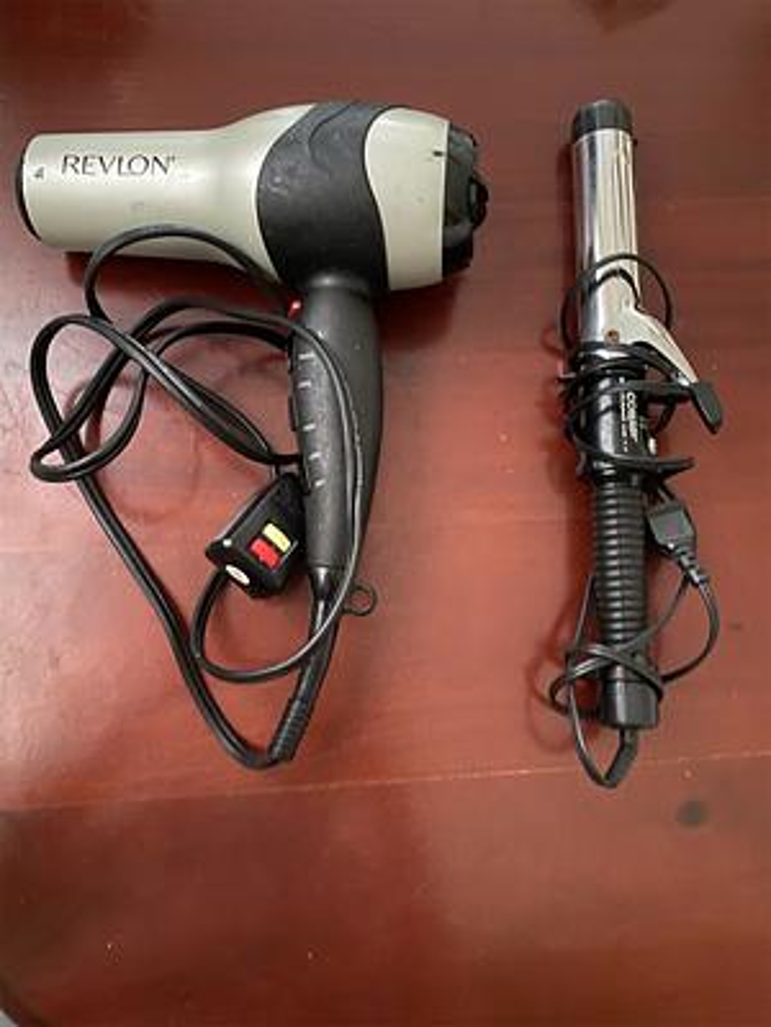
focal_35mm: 26
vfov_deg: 67.3
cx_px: 386
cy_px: 514
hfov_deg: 53.1
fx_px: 772
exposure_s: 1/11
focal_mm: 4.25
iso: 500
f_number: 1.8
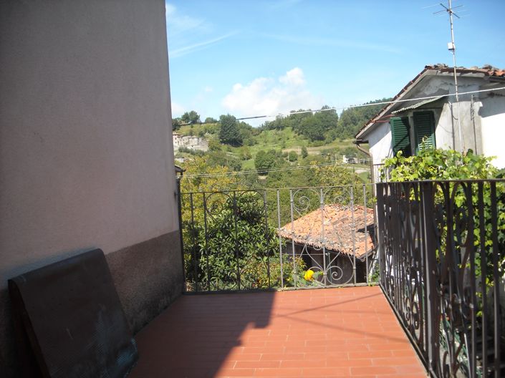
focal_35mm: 35
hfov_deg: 52.6
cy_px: 189
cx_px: 252
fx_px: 510
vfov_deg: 40.7
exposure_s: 1/161
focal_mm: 5.7
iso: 64
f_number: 5.6
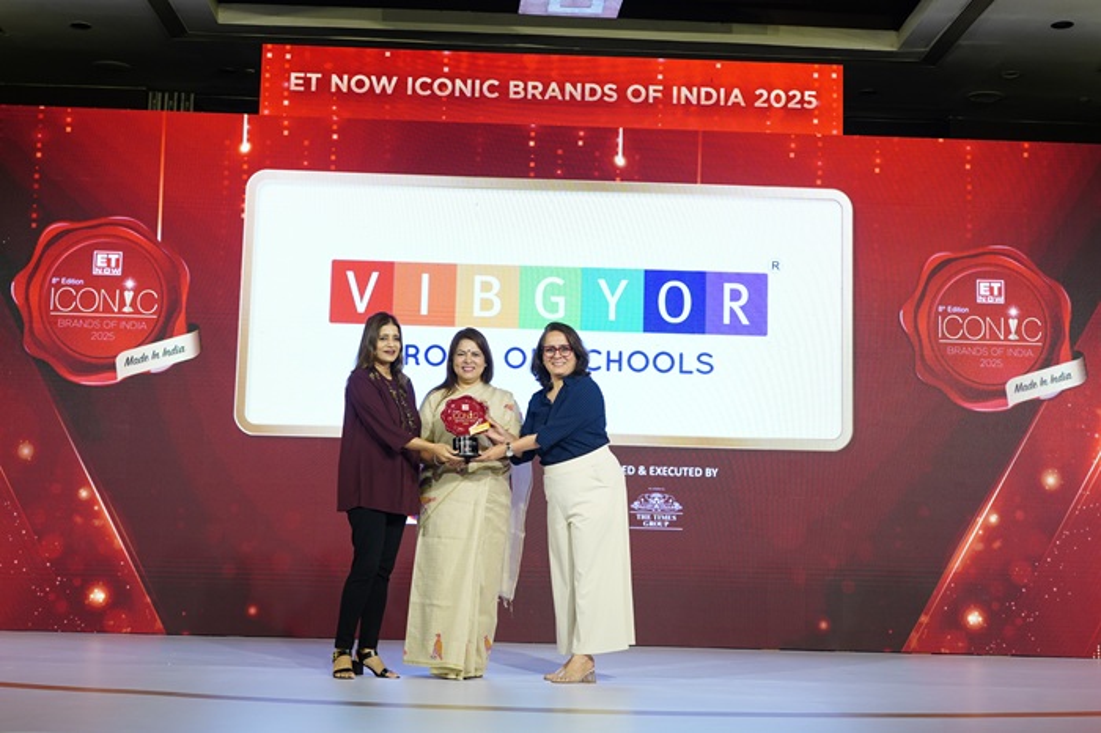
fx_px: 1498
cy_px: 366
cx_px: 550
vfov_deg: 27.5
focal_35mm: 49
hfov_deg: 40.4
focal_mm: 49
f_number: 5
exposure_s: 1/200
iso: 1600
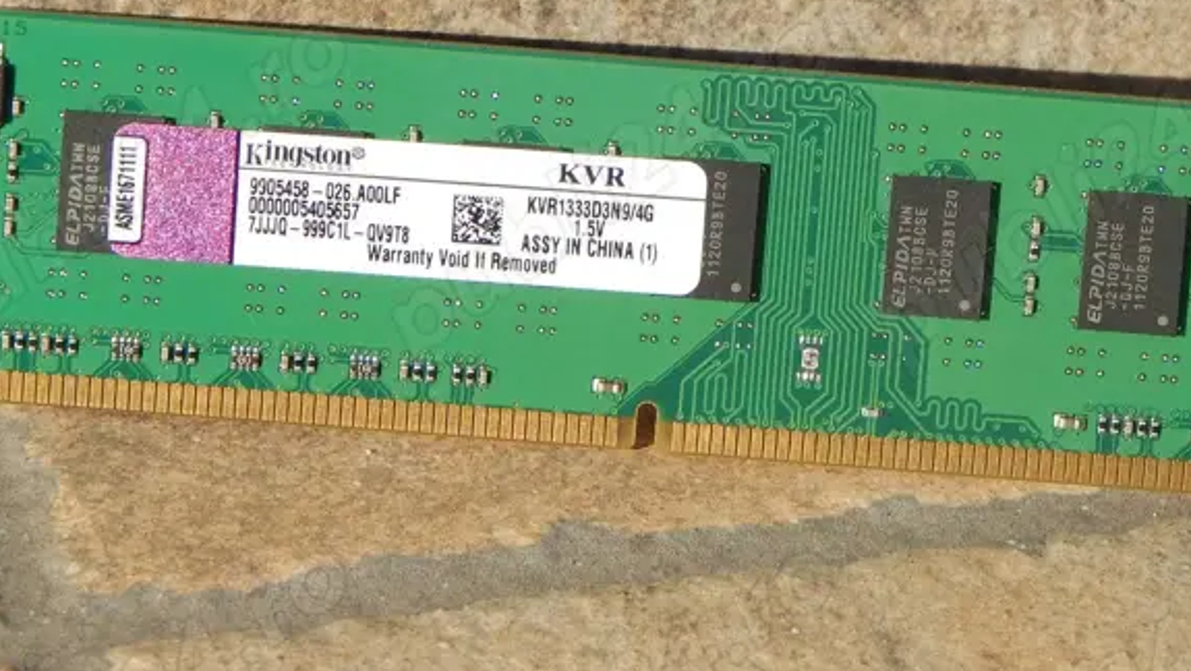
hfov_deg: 10.9
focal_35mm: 197
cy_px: 224
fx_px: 6224
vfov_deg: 6.2
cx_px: 847
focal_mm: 18.7
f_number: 4.5
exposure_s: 1/1000
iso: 125
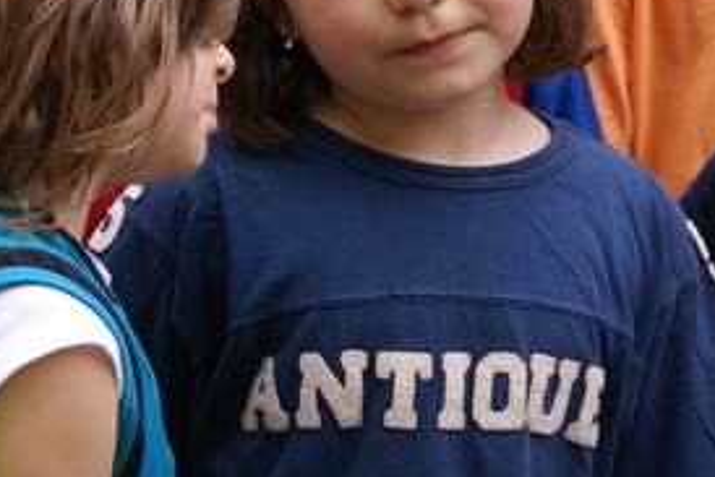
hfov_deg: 5.9
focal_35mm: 350
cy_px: 60
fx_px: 6955
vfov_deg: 3.9
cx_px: 404
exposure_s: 1/320
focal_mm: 100
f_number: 5.6
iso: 640
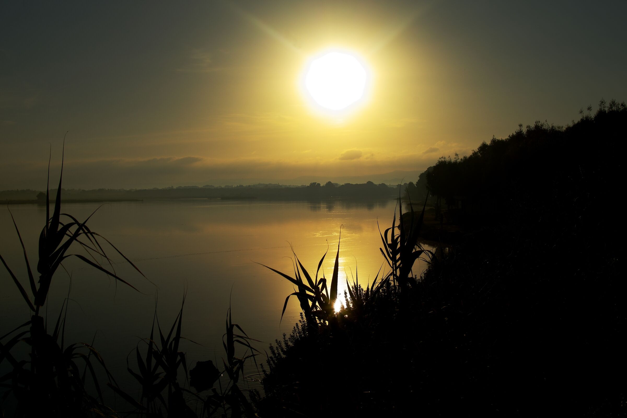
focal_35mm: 43
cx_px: 314
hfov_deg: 45.4
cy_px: 209
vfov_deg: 31.2
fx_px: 749
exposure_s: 1/750
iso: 100
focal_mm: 29
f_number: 11
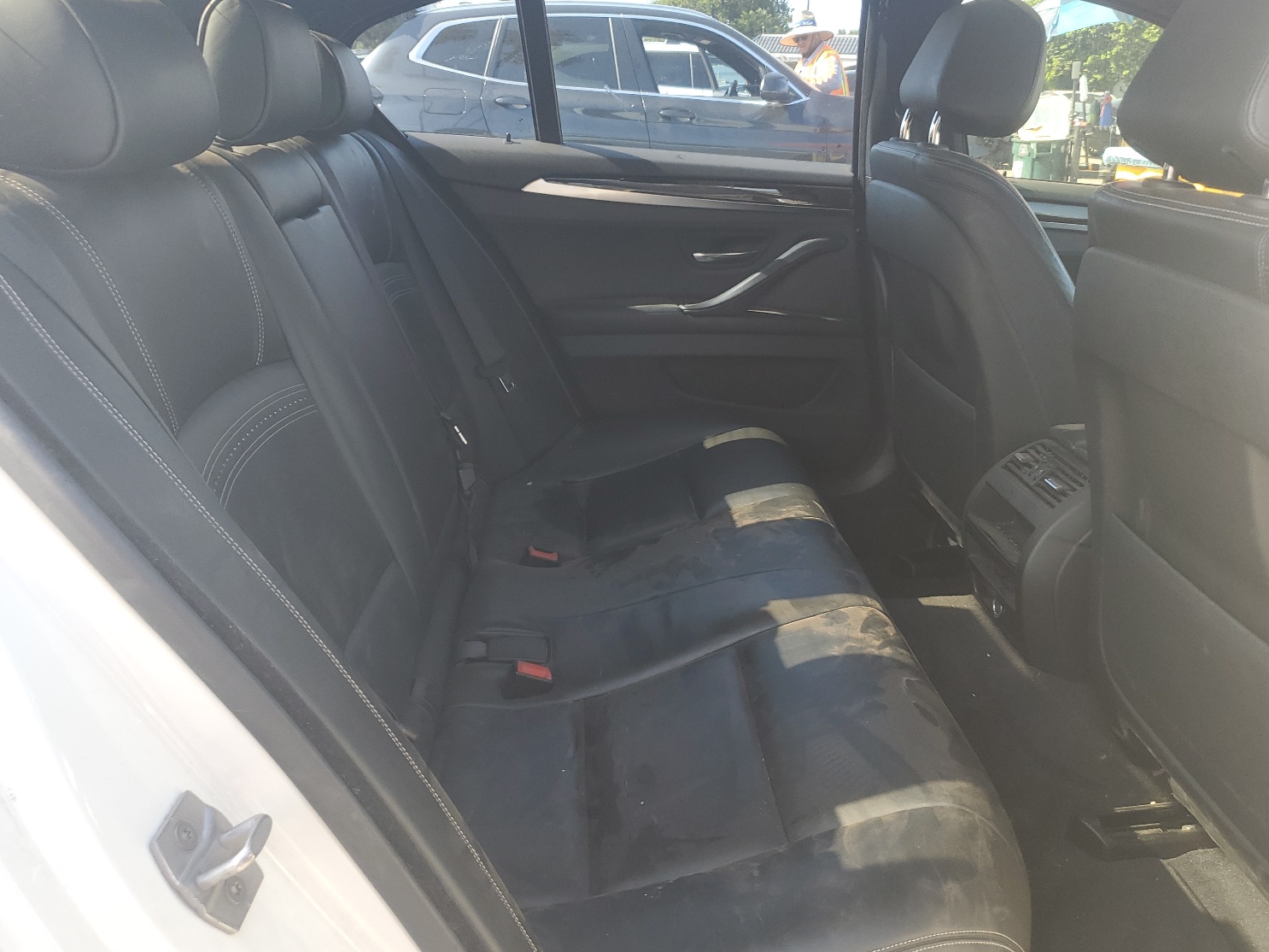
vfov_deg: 49.7
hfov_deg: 63.4
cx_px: 681
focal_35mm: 28
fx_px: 1026
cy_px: 467
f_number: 1.5
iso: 50
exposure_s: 1/179
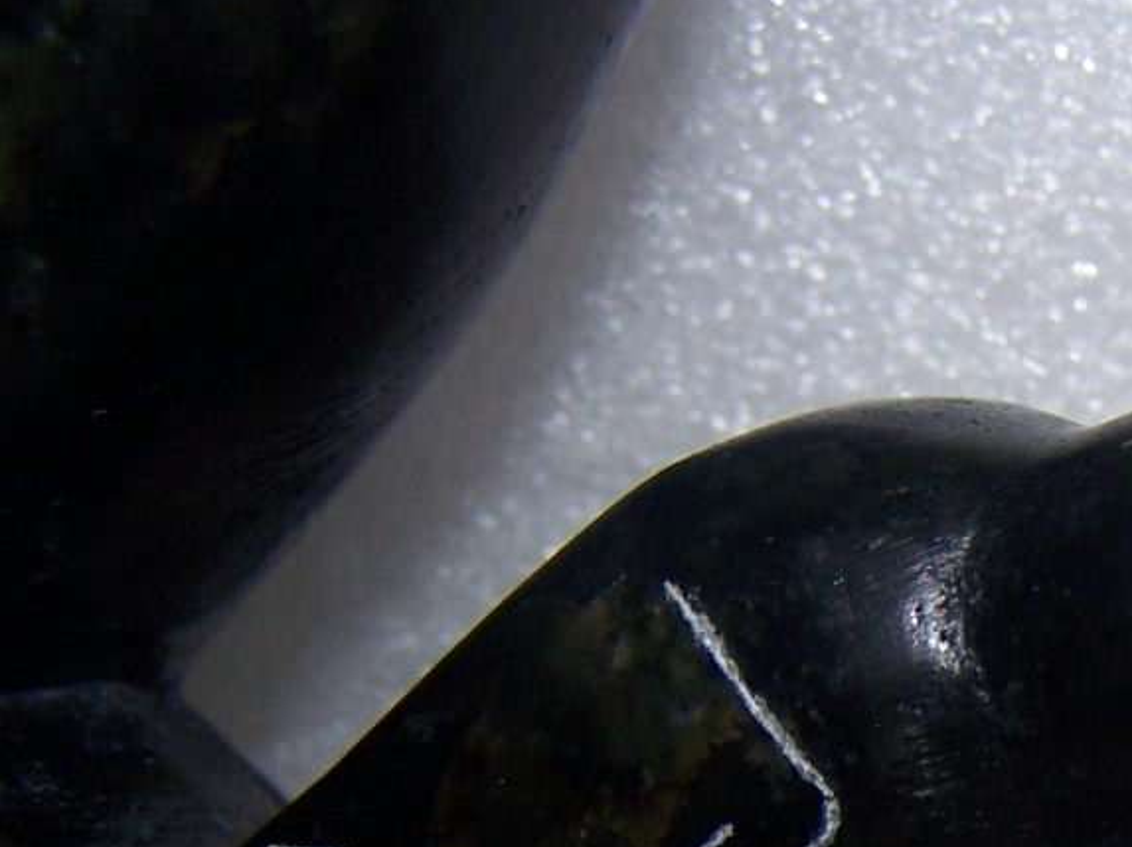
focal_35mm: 103
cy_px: 1070
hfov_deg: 18.1
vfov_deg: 13.9
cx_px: 1371
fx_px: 3366
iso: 80
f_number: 2.8
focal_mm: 6.3
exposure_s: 1/60
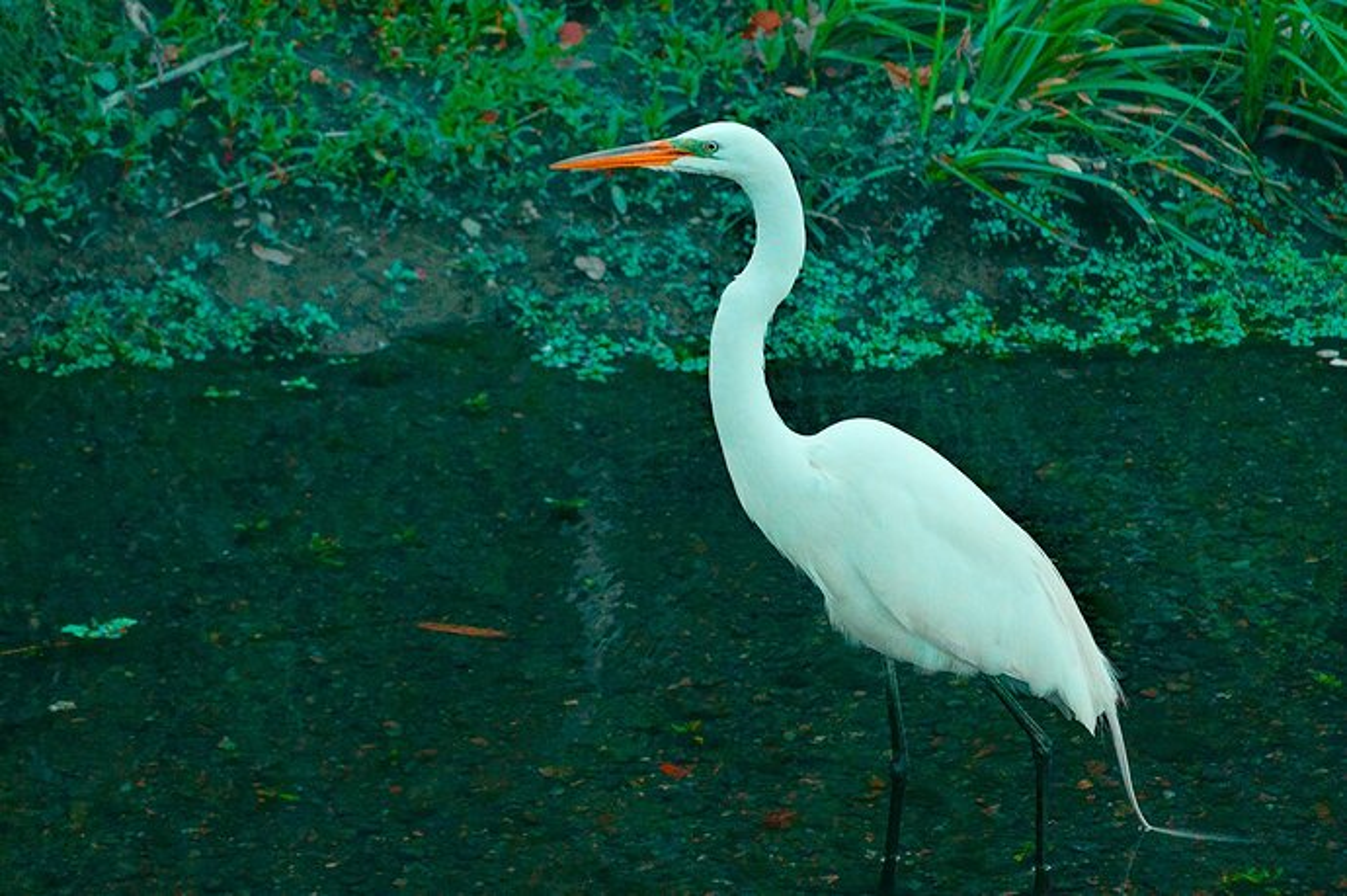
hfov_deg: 5.5
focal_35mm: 375
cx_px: 674
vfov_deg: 3.7
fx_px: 14021
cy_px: 448
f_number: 8
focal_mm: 250
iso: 8000
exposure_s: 1/1250
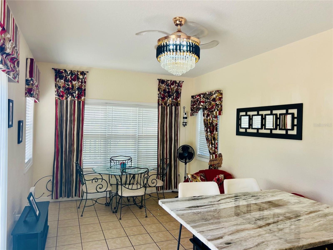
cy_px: 125
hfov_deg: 67.3
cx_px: 166
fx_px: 250
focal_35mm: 26
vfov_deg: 53.1
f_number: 1.5
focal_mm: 5.7
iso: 40
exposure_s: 1/208
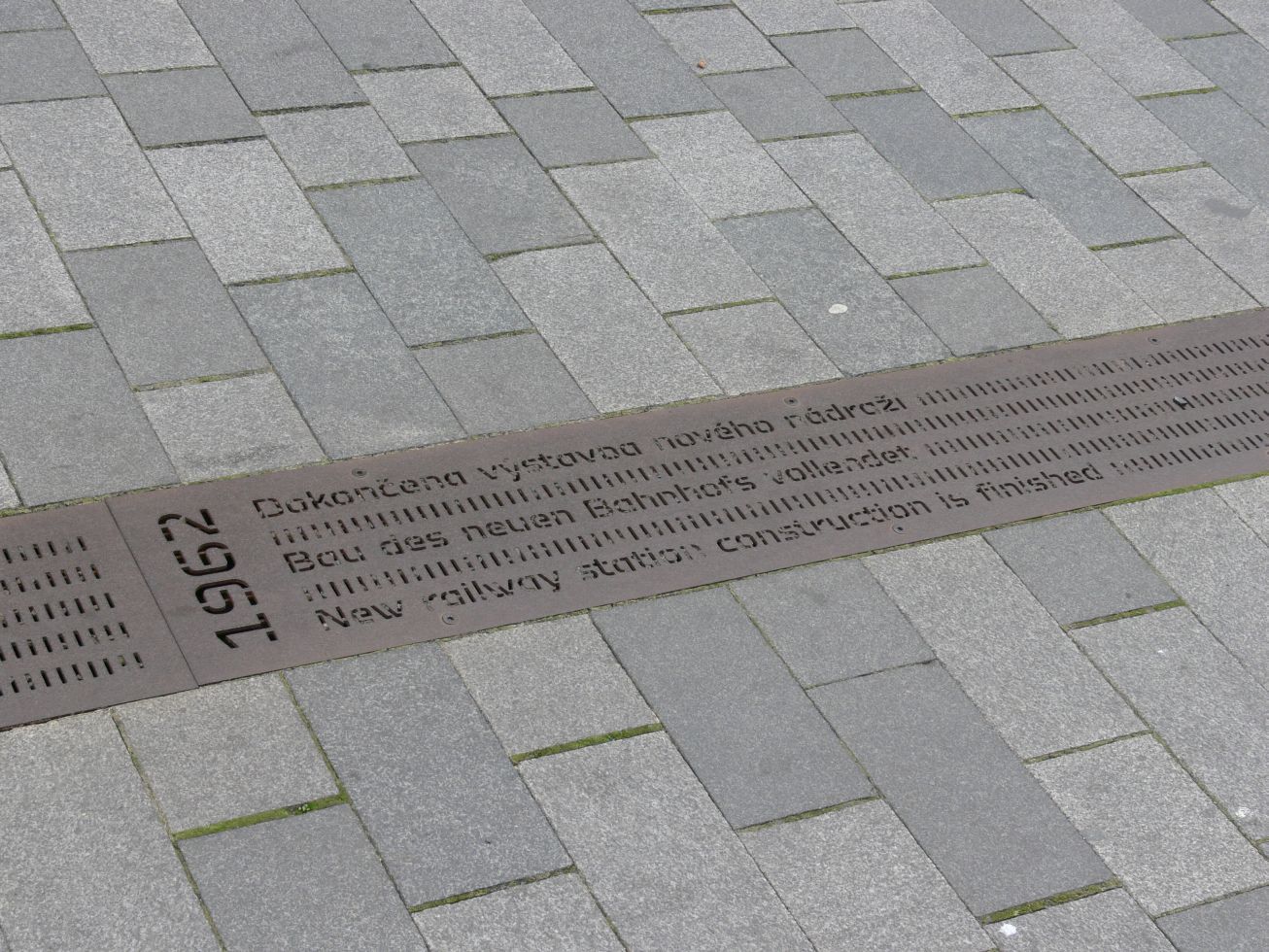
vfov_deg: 22.6
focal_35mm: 65
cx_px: 634
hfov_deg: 29.8
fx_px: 2383
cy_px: 476
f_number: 5.6
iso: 100
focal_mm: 13.8
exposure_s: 1/160
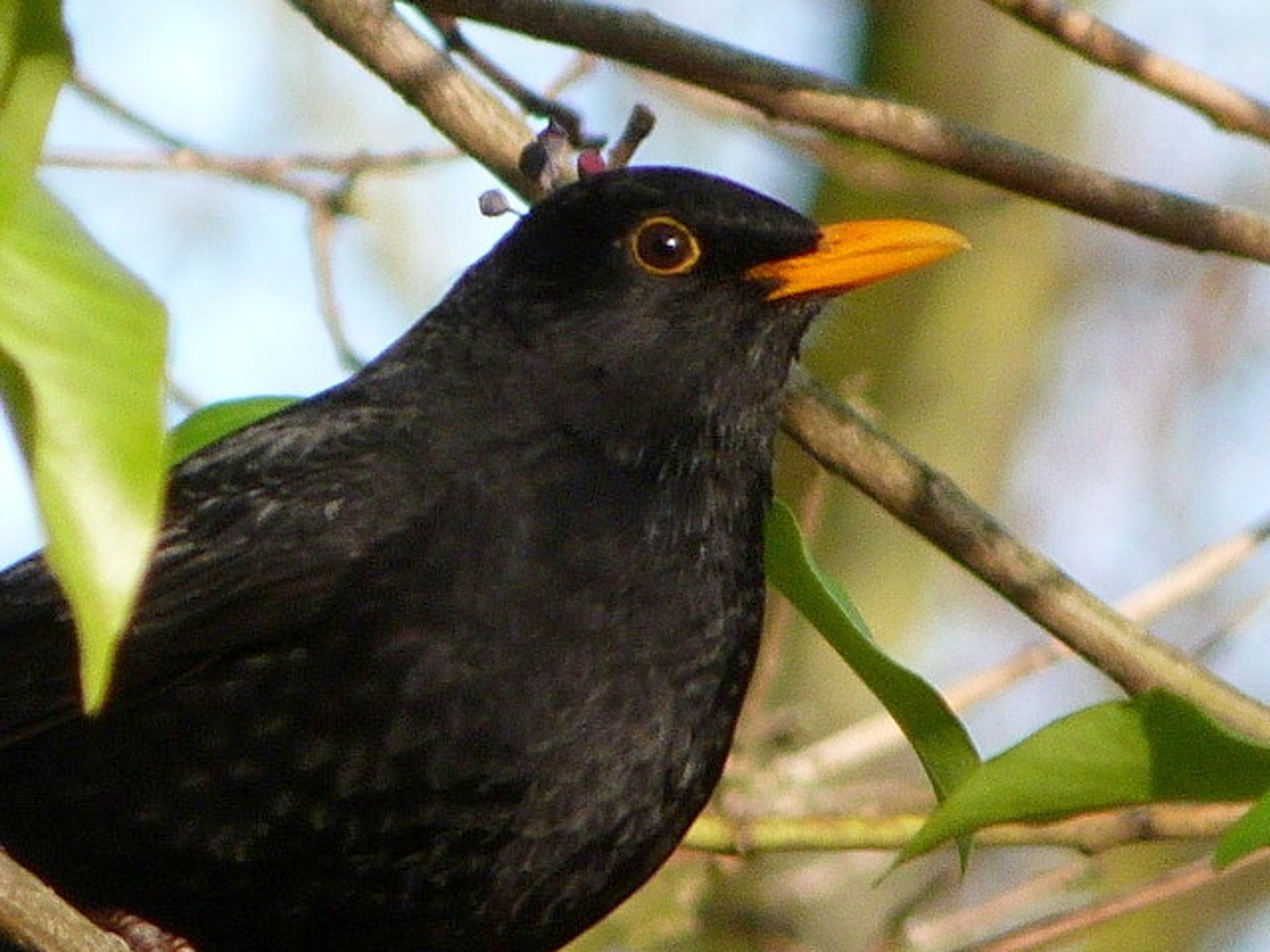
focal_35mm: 600
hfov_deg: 3.3
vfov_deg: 2.5
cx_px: 635
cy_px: 476
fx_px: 22013
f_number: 5.2
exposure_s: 1/100
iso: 100
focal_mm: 108
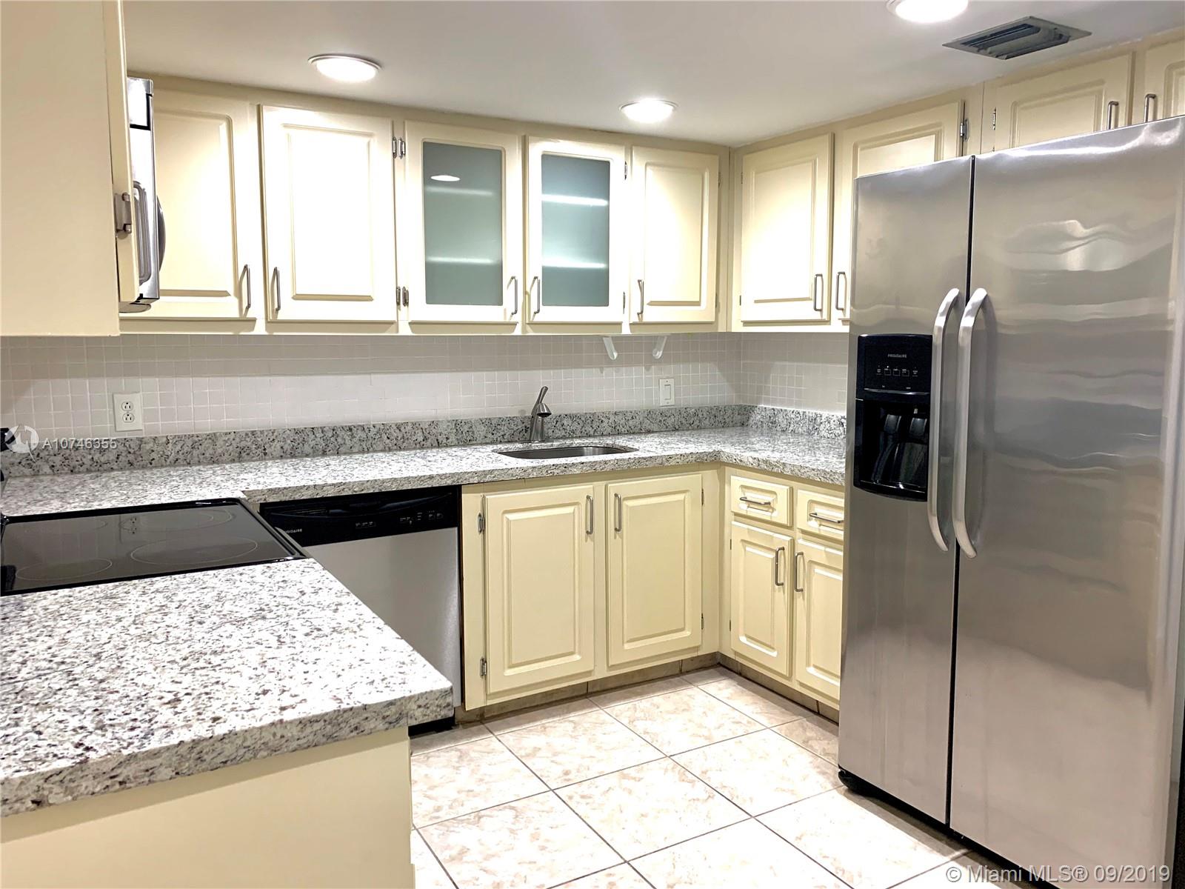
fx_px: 890
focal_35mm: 26
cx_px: 592
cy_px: 444
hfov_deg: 67.3
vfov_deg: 53.1
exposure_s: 1/60
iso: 80
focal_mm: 4.25
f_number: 1.8
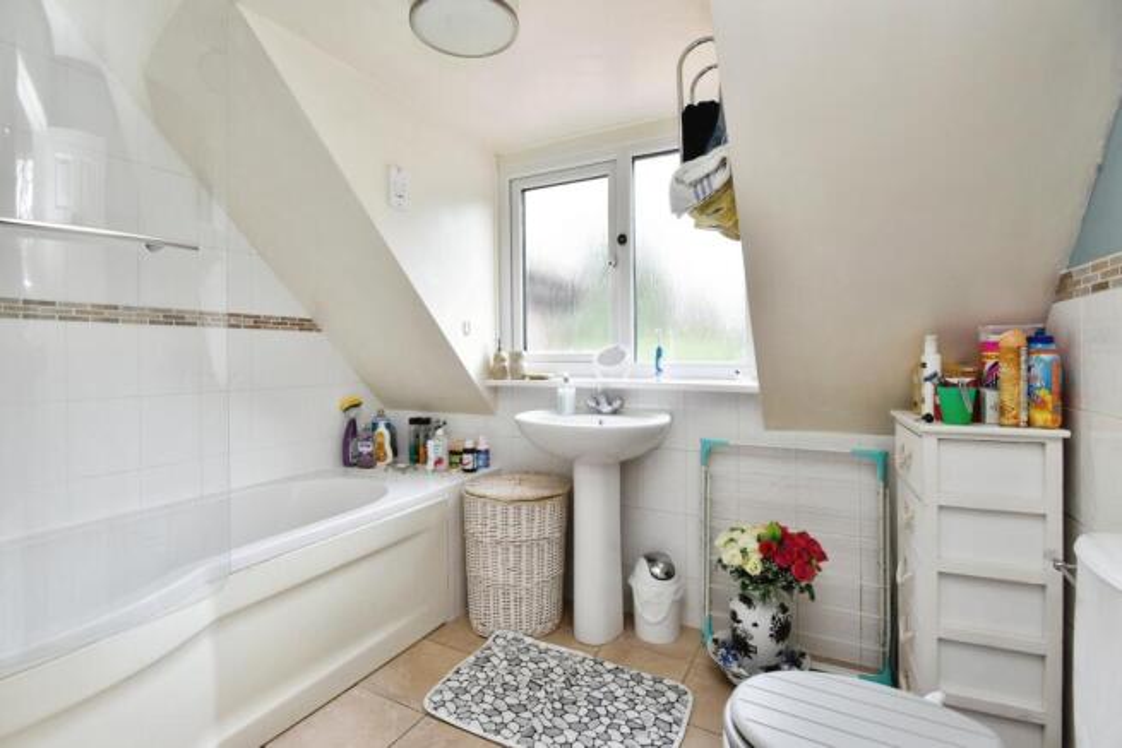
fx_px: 499
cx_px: 561
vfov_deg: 73.8
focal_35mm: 16
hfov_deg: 96.7
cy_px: 374
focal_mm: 16
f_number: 7.1
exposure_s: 1/10
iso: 500
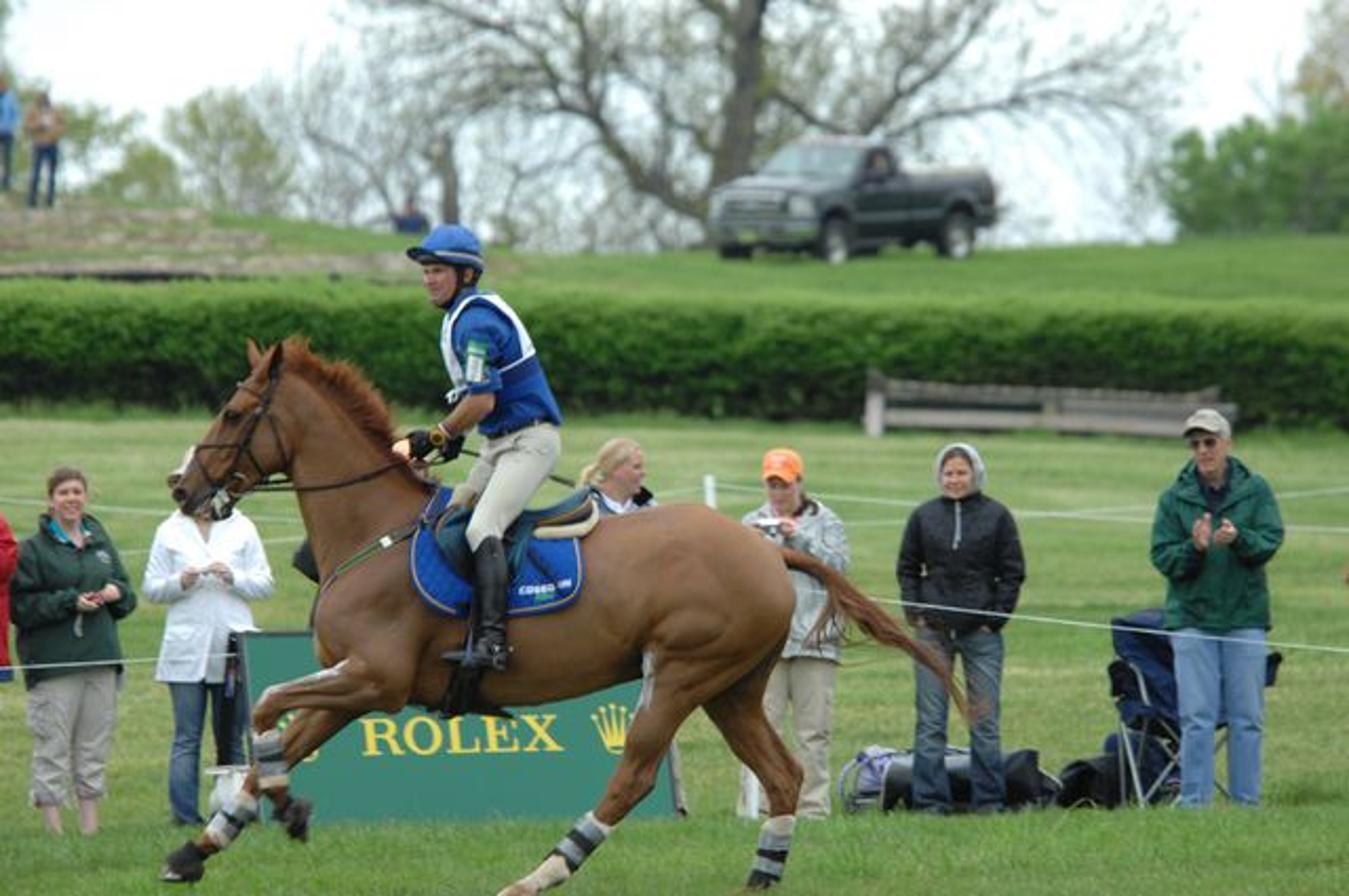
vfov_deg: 3.4
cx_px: 674
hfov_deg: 5.1
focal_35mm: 405
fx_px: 15157
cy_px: 448
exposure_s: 1/400
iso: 400
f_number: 5.6
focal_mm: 270
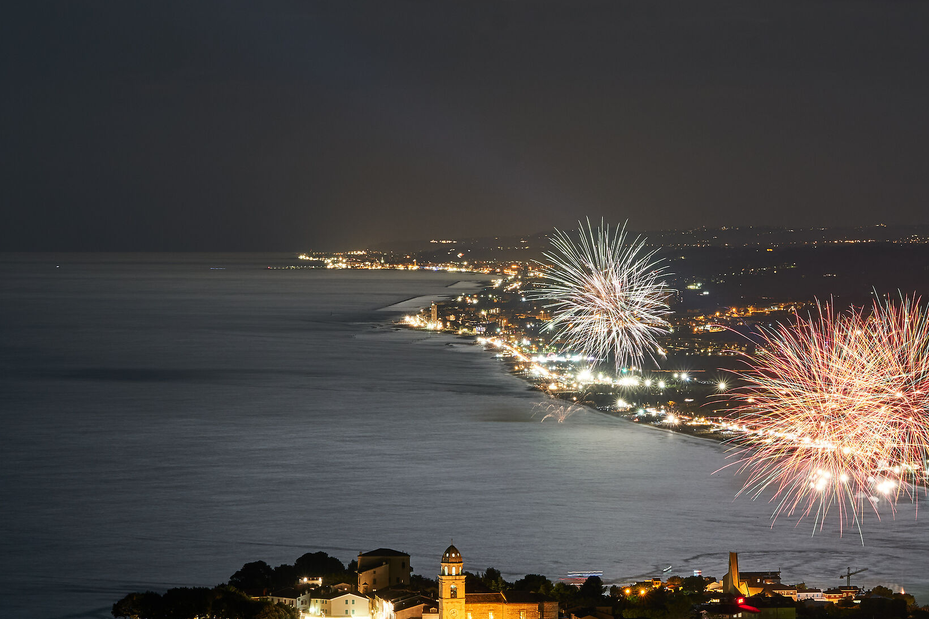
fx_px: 5082
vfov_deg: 7.0
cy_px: 442
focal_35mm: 197
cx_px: 642
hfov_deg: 10.4
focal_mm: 90
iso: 100
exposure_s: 30
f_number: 11
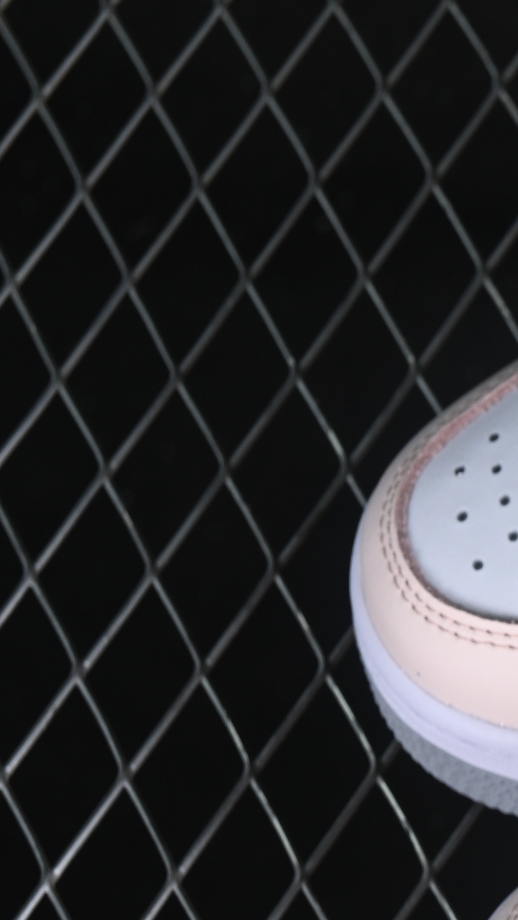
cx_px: 1163
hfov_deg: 5.8
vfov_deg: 10.6
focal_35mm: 204
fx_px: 4981
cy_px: 614
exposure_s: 1/80
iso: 160
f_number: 7.1
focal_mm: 50
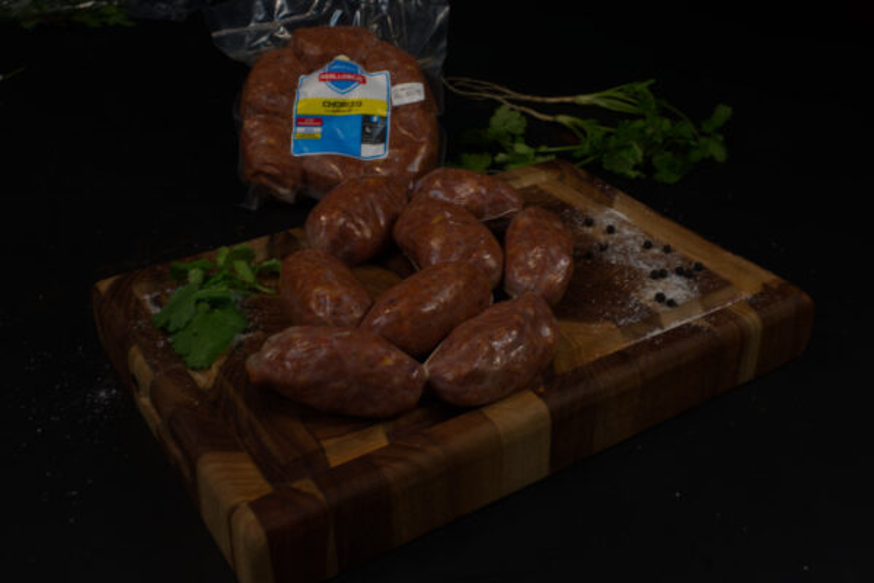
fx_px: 947
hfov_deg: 49.6
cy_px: 292
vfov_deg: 34.2
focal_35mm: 39
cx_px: 437
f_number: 14
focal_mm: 26
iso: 100
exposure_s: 1/13
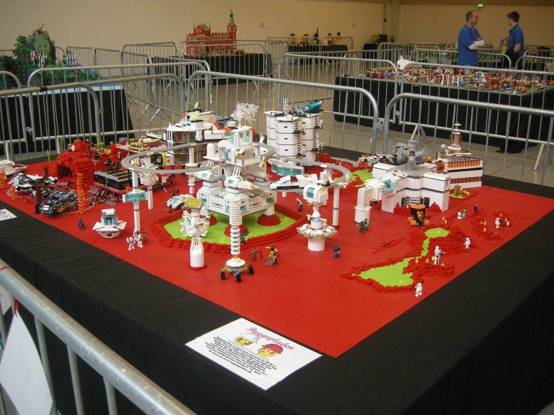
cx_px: 277
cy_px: 208
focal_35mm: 36
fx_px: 576
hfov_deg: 51.4
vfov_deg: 39.7
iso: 400
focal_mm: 7.5
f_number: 2.7
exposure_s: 1/58.6
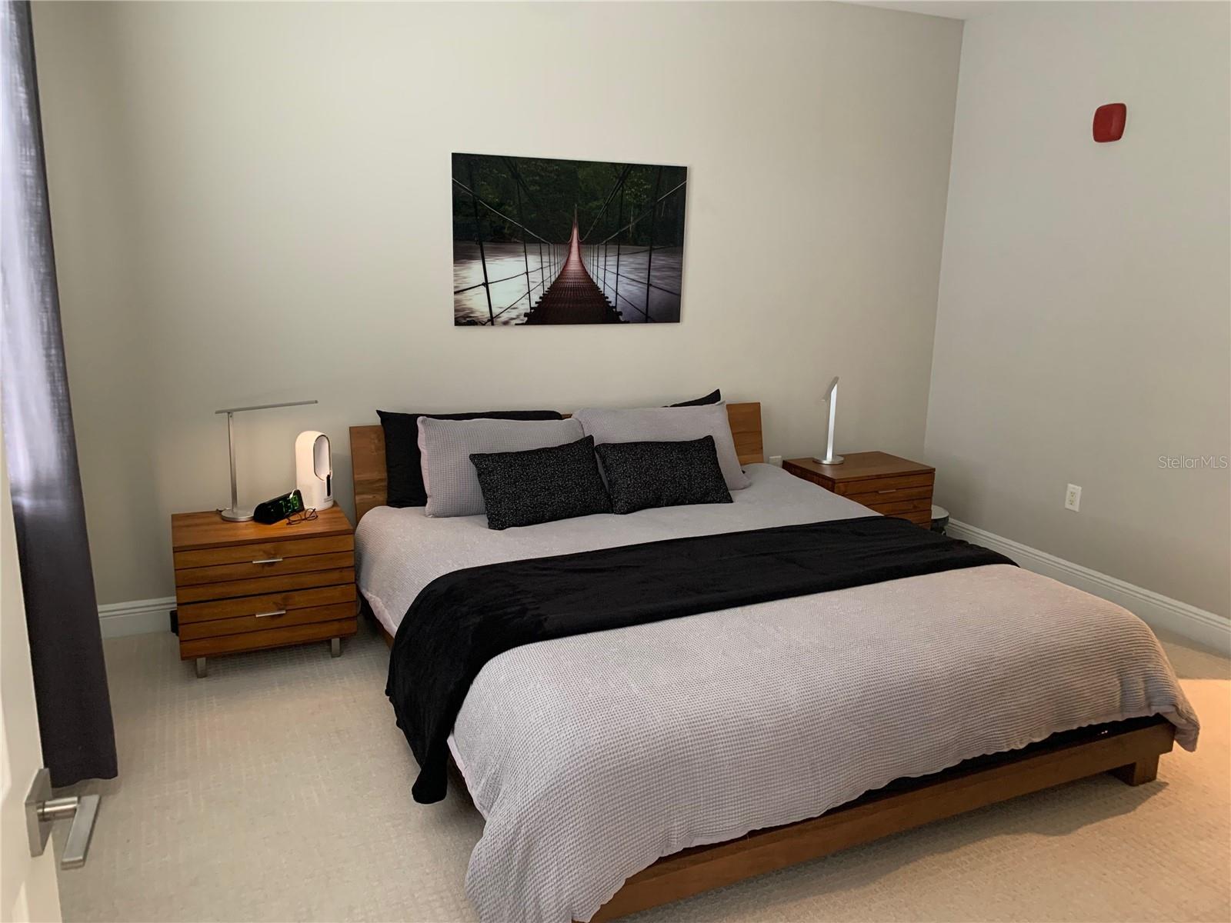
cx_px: 616
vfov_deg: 53.1
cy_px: 462
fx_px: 925
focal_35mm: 26
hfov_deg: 67.3
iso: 320
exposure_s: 1/30
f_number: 1.8
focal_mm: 4.25
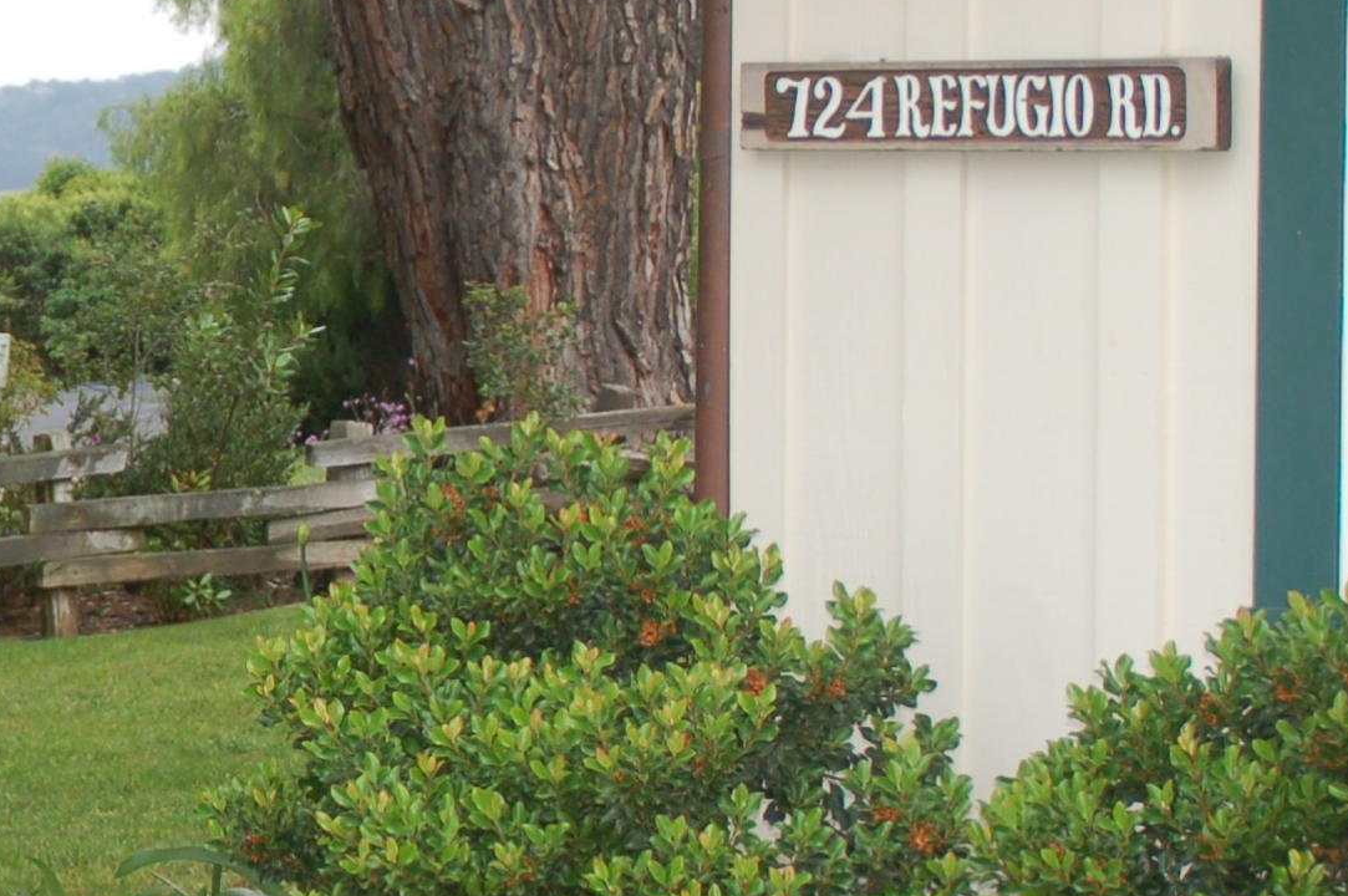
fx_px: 4975
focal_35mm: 133
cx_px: -232
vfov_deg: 10.3
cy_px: 316
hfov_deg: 14.9
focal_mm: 32
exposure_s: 1/500
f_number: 4.5
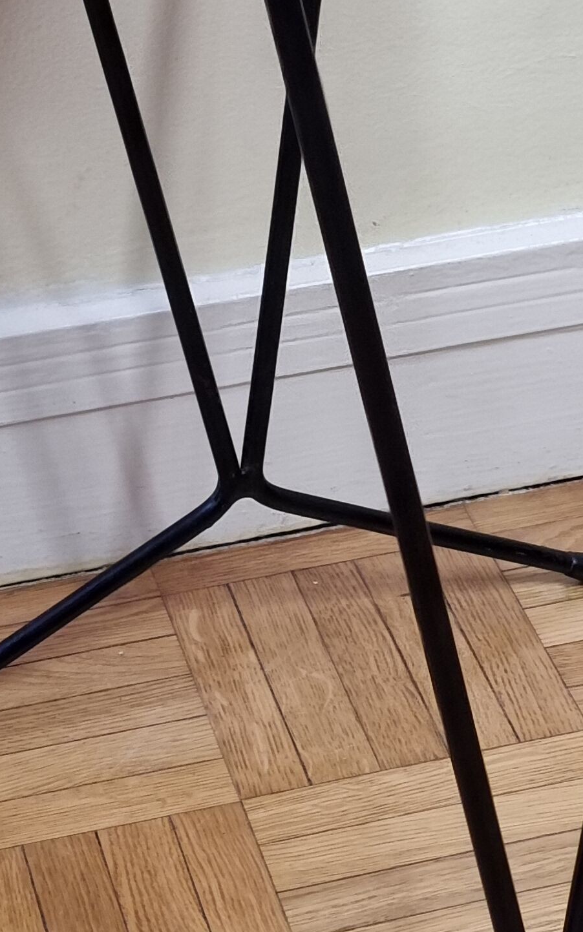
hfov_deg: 16.9
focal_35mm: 77
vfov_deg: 26.4
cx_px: 311
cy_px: 211
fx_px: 1957
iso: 160
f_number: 1.8
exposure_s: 1/100
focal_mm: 5.4
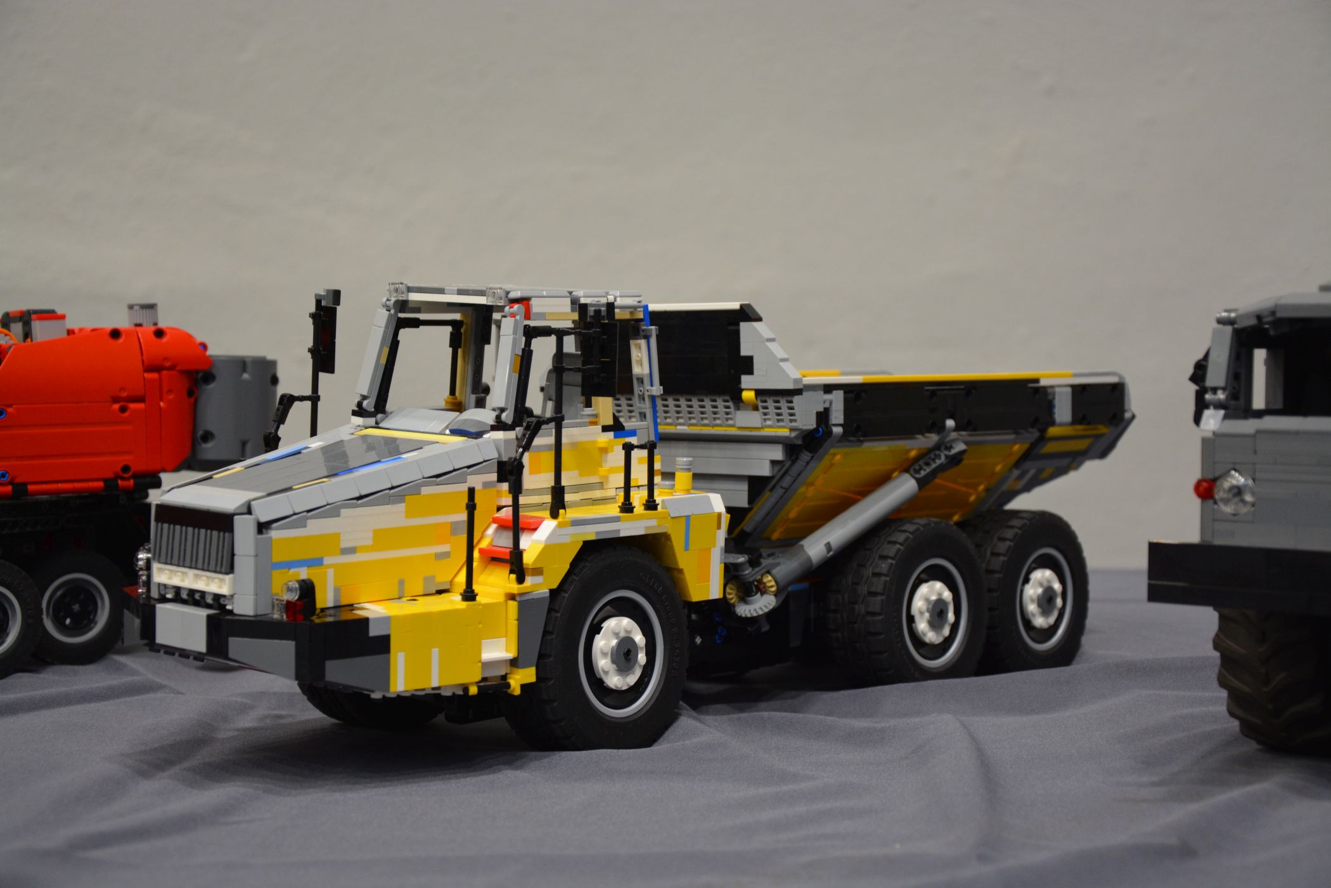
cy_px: 444
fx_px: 2662
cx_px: 666
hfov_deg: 28.1
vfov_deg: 18.9
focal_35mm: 72
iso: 800
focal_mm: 48
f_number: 4.8
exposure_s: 1/40
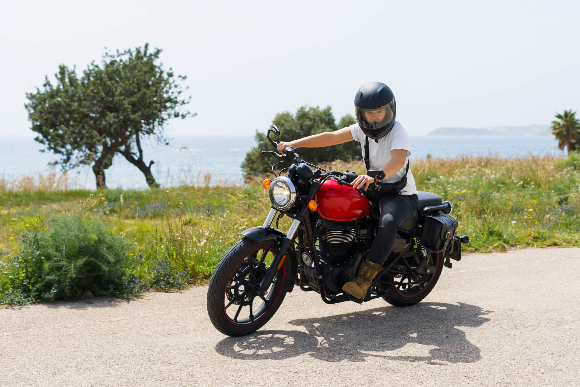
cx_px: 290
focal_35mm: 50
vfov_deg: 27.0
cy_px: 194
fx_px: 806
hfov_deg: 39.6
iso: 100
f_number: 4
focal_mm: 50
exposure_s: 1/1000
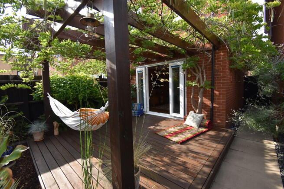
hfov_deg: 100.4
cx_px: 142
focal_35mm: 15
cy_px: 94
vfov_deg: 77.4
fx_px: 118
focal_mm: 10
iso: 200
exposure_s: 1/250
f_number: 6.3
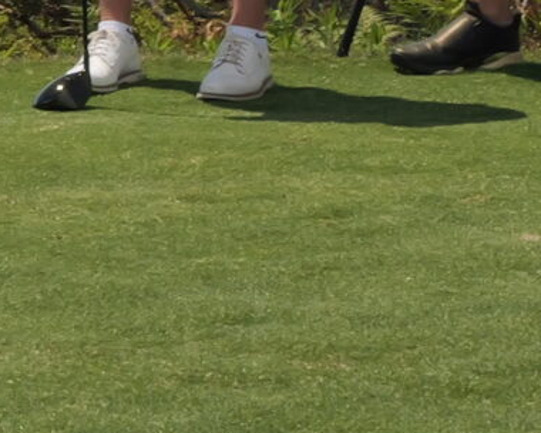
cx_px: -233
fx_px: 5268
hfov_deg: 5.8
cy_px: -672
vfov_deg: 4.6
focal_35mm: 329
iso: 320
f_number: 8
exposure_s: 1/500
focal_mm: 25
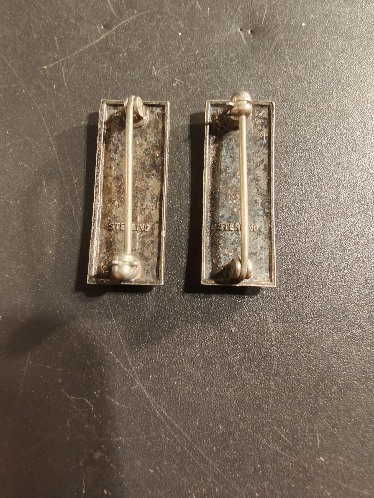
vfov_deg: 73.9
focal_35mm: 23
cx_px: 187
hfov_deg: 58.9
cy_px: 249
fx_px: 331
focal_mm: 2.32
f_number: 2
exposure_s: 1/50
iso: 500
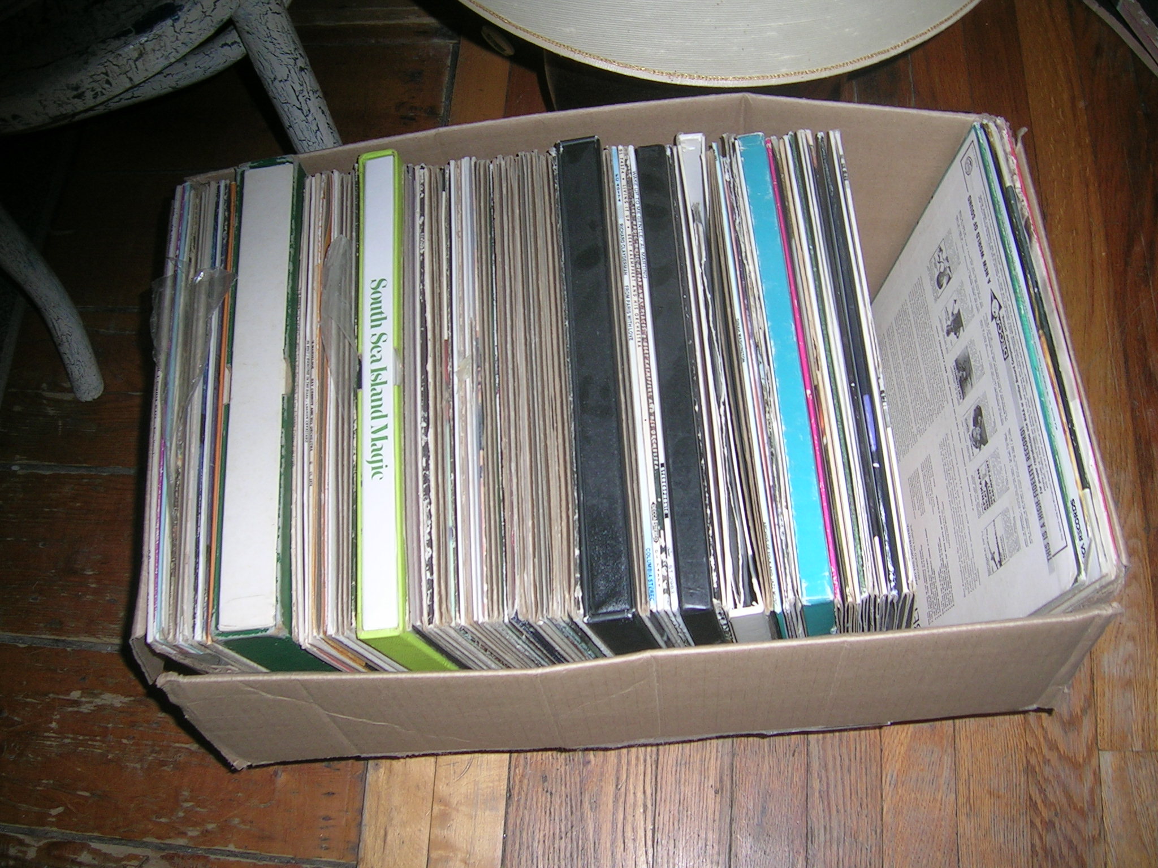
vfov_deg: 40.7
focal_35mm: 35
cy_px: 434
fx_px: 1171
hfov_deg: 52.6
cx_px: 579
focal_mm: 5.4
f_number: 2.8
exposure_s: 1/60.1
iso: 50
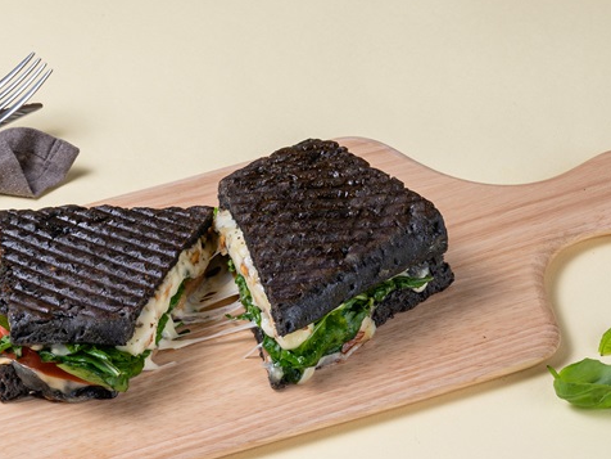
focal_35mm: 210
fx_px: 3707
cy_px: 253
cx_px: 192
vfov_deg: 7.1
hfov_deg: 9.4
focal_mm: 70
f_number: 11
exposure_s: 1/125
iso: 125
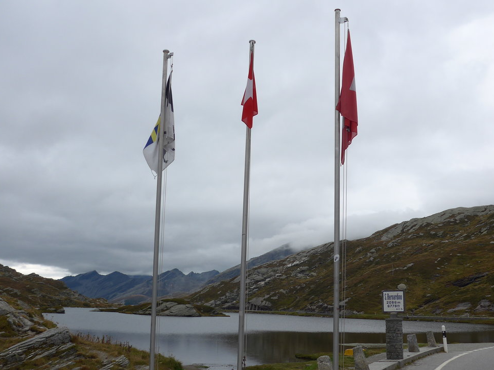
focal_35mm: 36
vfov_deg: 39.5
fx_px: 514
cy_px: 221
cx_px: 275
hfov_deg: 51.2
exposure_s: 1/1300
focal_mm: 6
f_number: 2.8
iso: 80
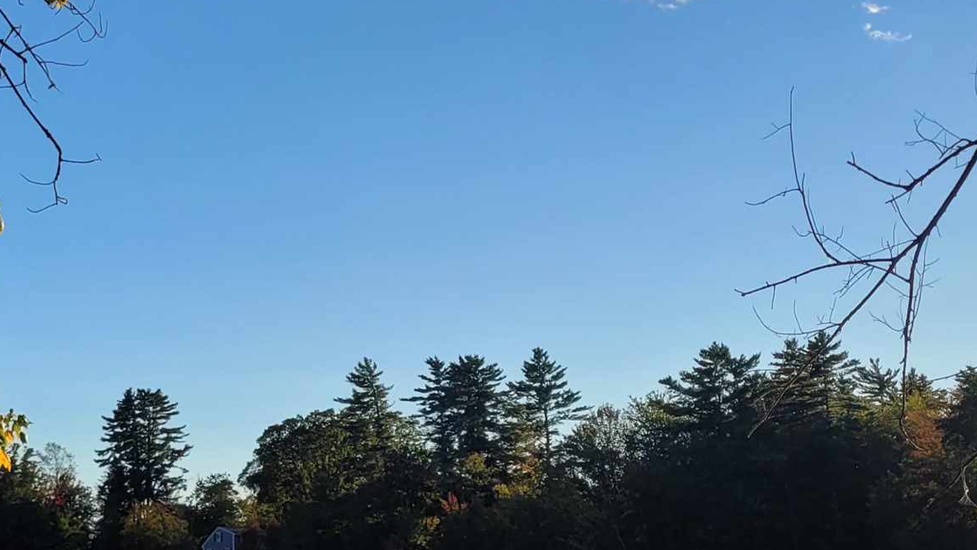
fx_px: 1943
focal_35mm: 75
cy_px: 313
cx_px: 461
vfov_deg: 16.1
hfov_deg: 28.2
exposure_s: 1/2866
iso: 40
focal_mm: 5.4
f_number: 1.8
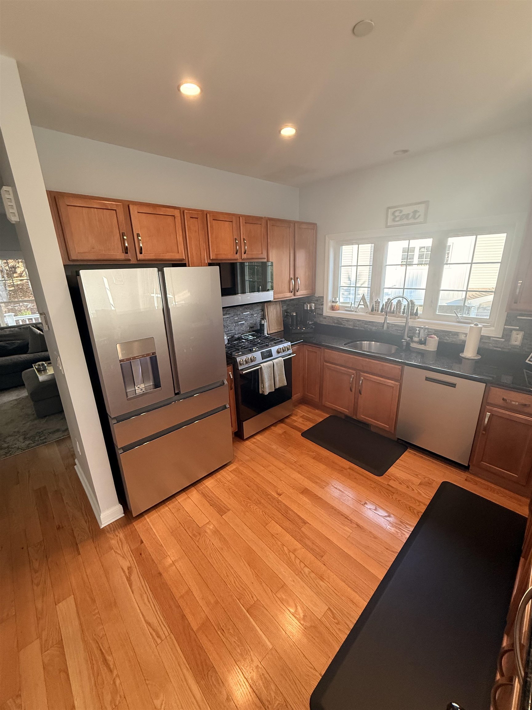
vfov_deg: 102.1
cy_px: 355
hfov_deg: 85.7
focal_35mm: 14
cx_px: 266
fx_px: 287
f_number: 2.2
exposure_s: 1/120
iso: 250
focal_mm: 2.22
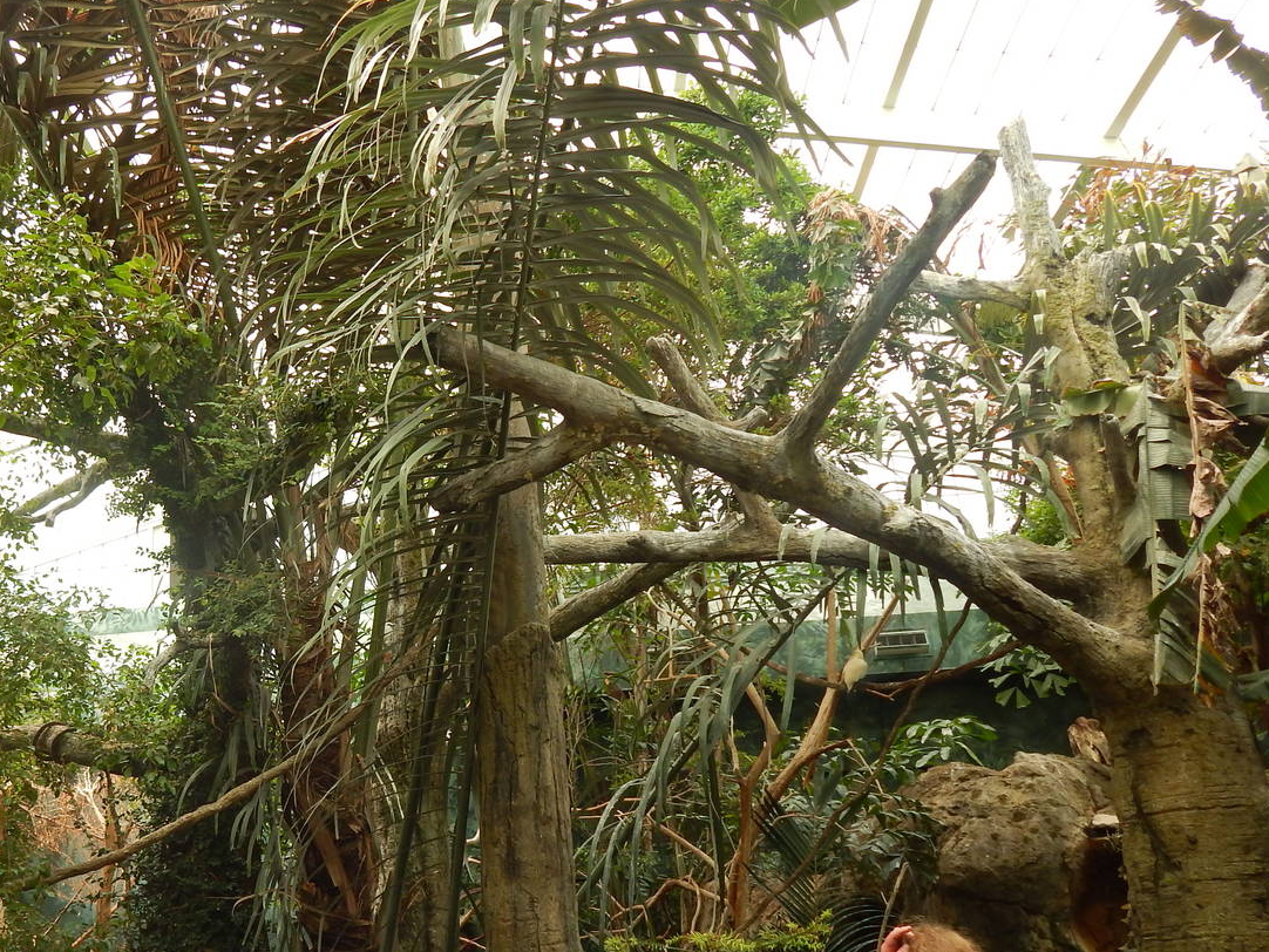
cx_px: 382
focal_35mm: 34
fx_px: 1247
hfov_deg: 52.5
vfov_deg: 41.5
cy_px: 604
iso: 125
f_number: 3
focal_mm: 4
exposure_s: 1/200
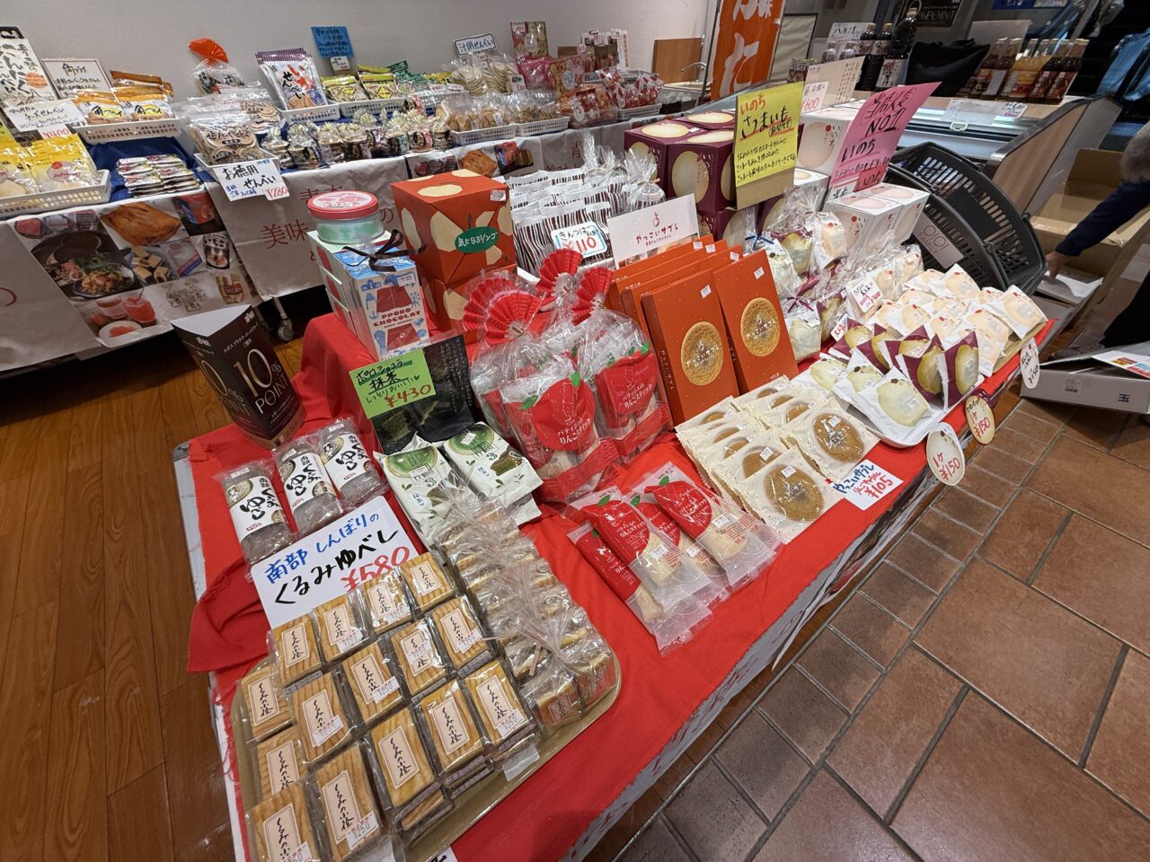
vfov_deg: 85.7
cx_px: 575
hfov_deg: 102.1
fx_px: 465
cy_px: 431
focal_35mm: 14
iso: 50
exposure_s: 1/100
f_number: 2.2
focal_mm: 2.22
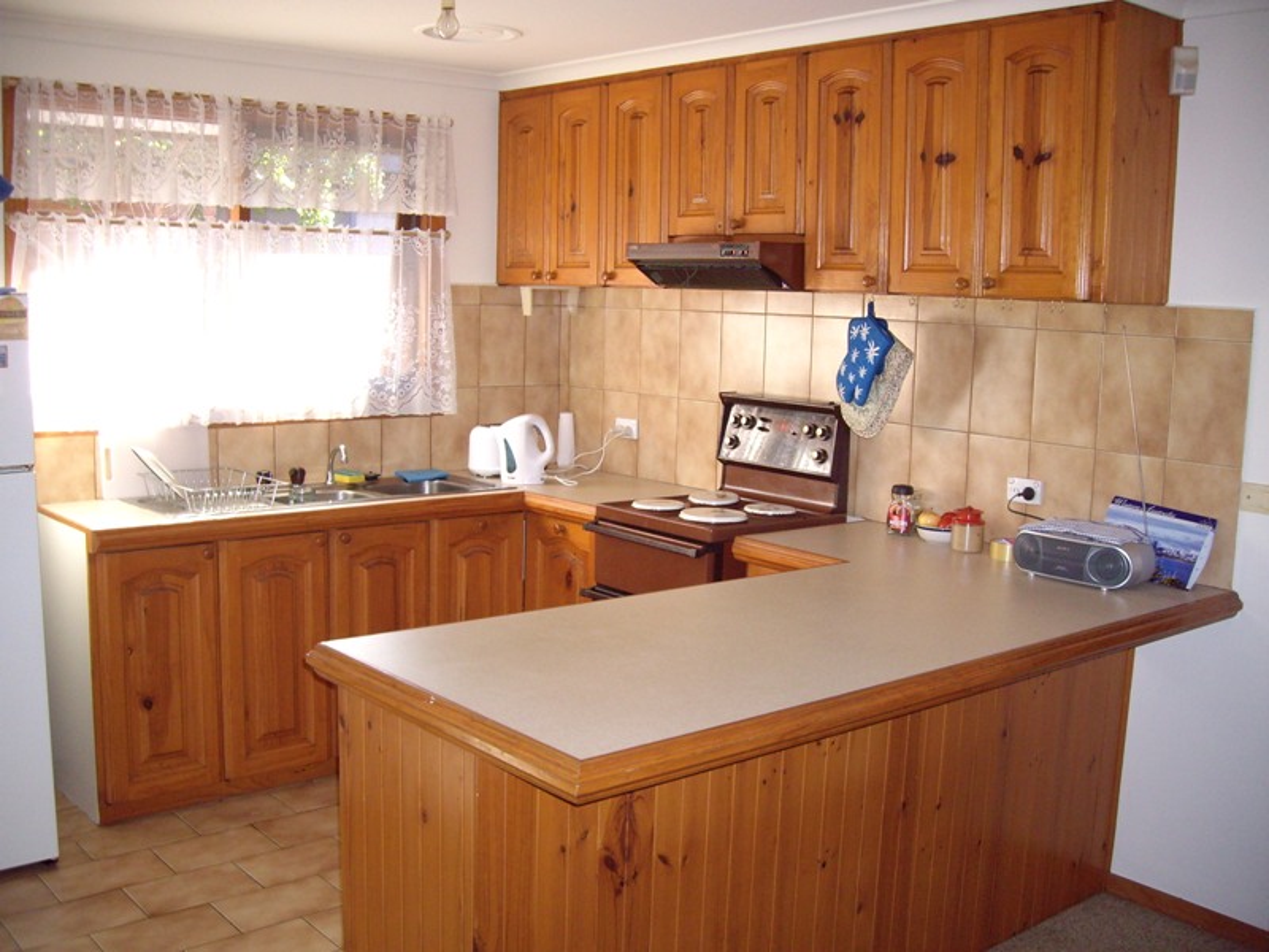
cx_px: 634
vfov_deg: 37.7
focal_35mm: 38
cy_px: 476
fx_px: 1393
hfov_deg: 49.0
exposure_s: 1/40
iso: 200
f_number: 2.7
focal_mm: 6.2
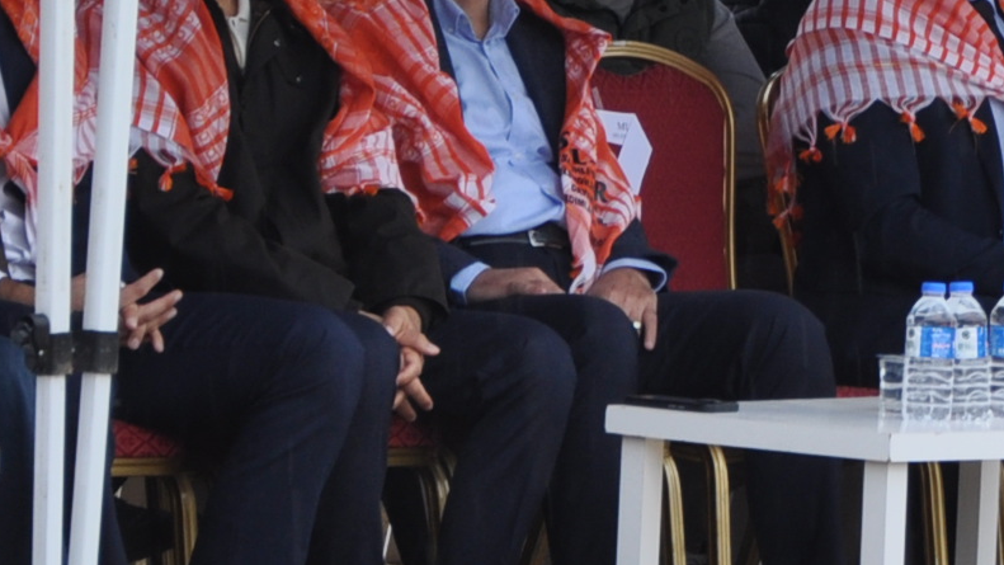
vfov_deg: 2.9
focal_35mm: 421
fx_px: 11208
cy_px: -66
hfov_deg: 5.1
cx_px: 981
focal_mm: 66
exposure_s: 1/125
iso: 220
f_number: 5.6
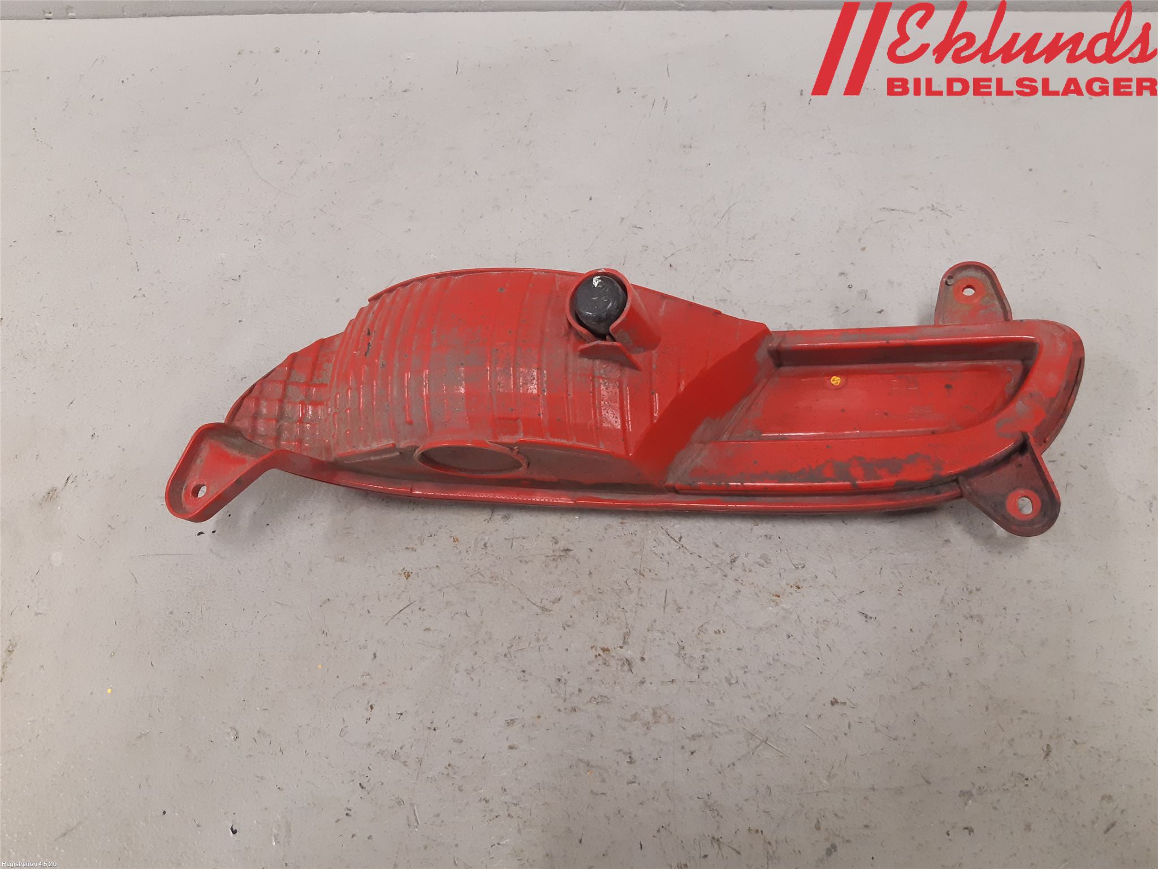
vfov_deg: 53.1
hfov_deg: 67.3
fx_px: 870
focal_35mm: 26
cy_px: 434
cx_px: 579
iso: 200
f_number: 1.7
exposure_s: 1/50
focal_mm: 3.93
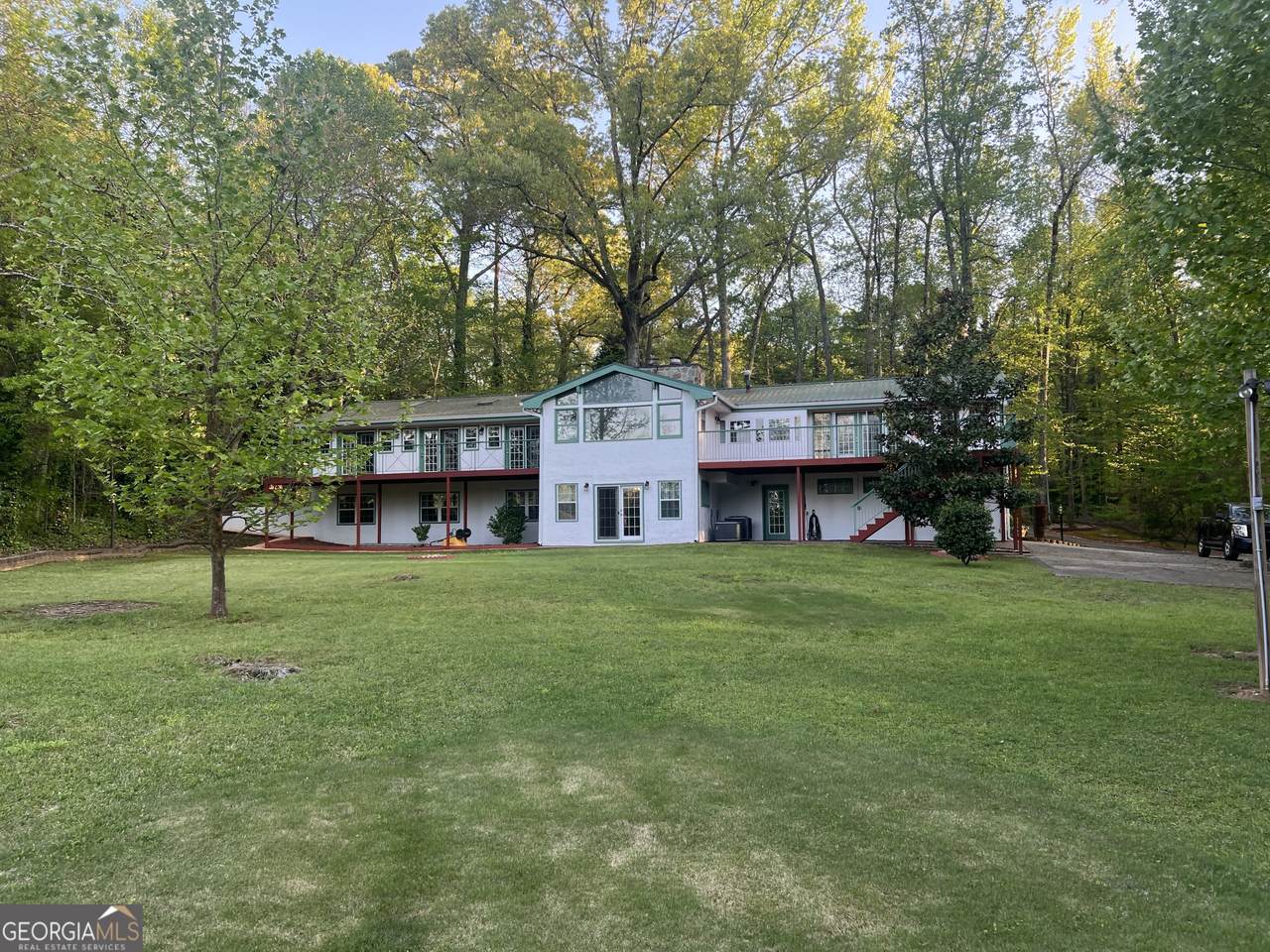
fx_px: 954
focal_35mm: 26
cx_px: 635
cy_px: 476
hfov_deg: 67.3
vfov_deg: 53.1
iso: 40
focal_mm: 5.7
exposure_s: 1/190
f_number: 1.5
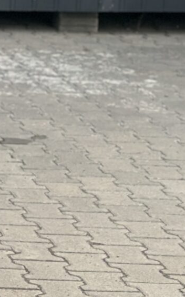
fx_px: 1865
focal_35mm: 231
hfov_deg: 5.2
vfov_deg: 9.0
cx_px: -449
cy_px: -38
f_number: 1.78
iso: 80
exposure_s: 1/574
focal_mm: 6.86
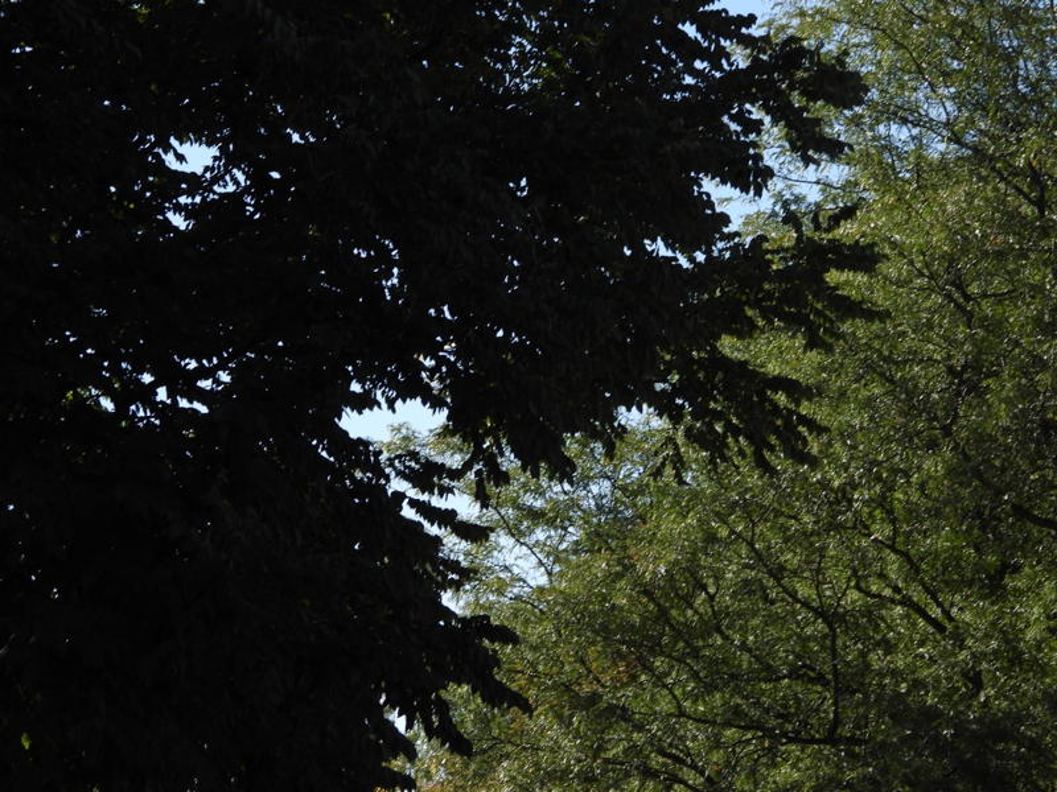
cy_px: 396
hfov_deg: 18.7
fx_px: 3206
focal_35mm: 105
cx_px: 528
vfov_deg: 14.1
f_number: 4
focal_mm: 18.9
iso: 100
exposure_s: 1/800
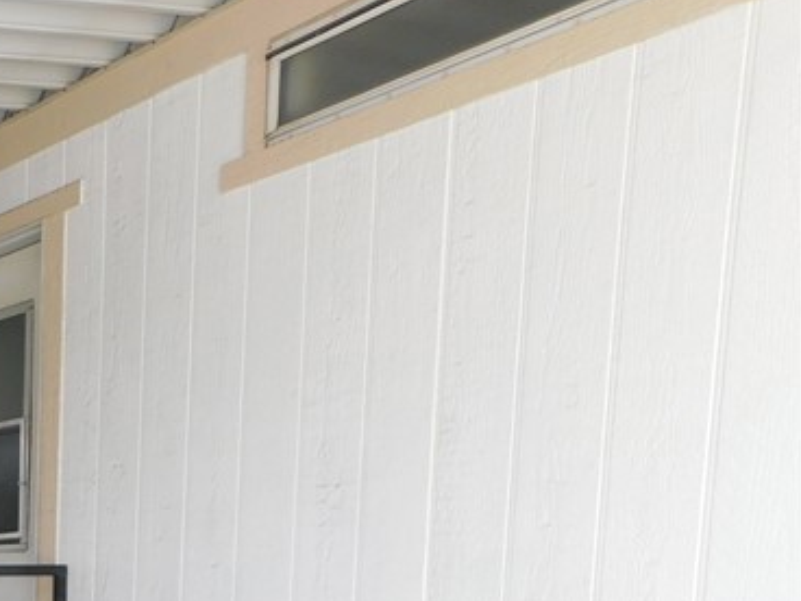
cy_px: 806
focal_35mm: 64
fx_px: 1481
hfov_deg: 25.0
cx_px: -311
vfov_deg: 20.7
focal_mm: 4
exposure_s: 1/500
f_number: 3
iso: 125
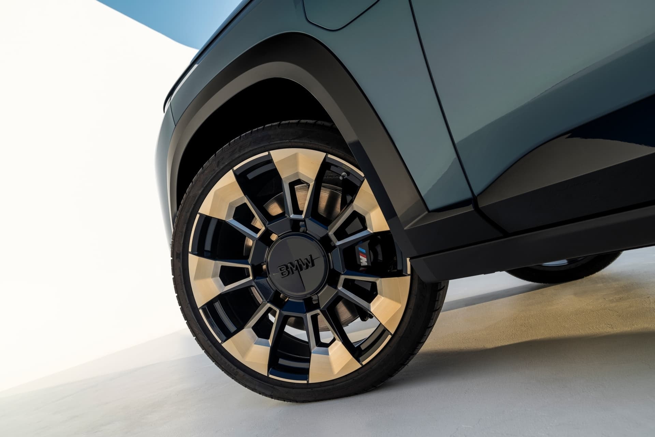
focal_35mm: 31
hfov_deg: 60.3
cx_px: 328
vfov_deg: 42.3
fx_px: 564
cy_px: 218
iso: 200
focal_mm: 31
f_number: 6.3
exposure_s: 1/100
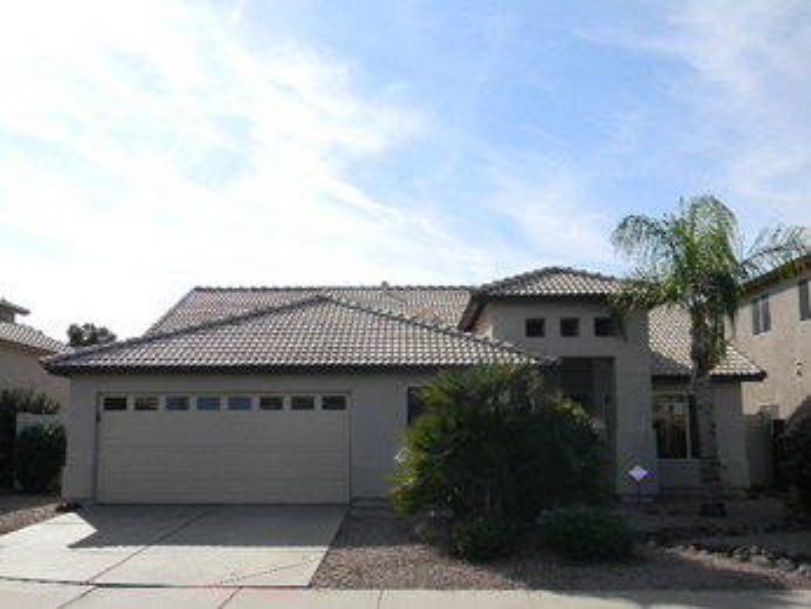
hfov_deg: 51.3
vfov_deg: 39.7
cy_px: 304
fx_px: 844
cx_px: 406
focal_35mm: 36
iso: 112
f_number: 7.4
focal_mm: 6.4
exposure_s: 1/370
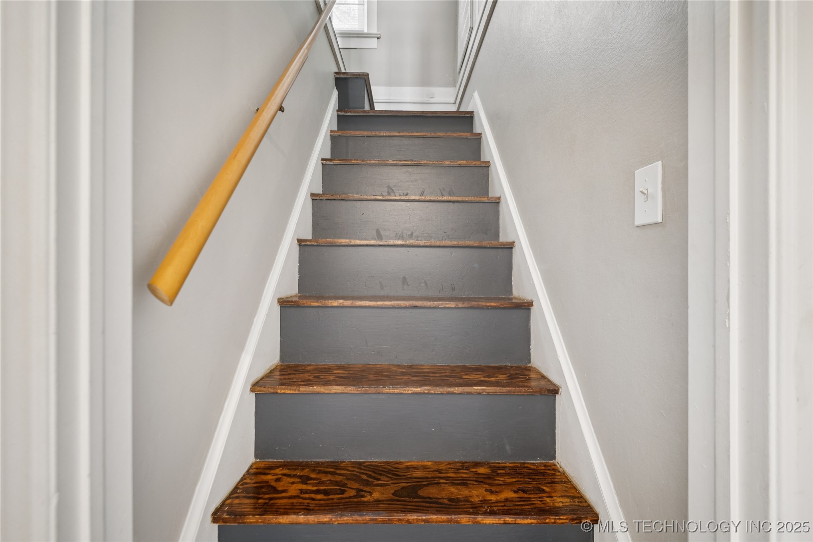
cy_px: 271
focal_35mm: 14
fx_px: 316
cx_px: 406
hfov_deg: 104.3
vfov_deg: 81.2
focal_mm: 14
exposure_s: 1/2
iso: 640
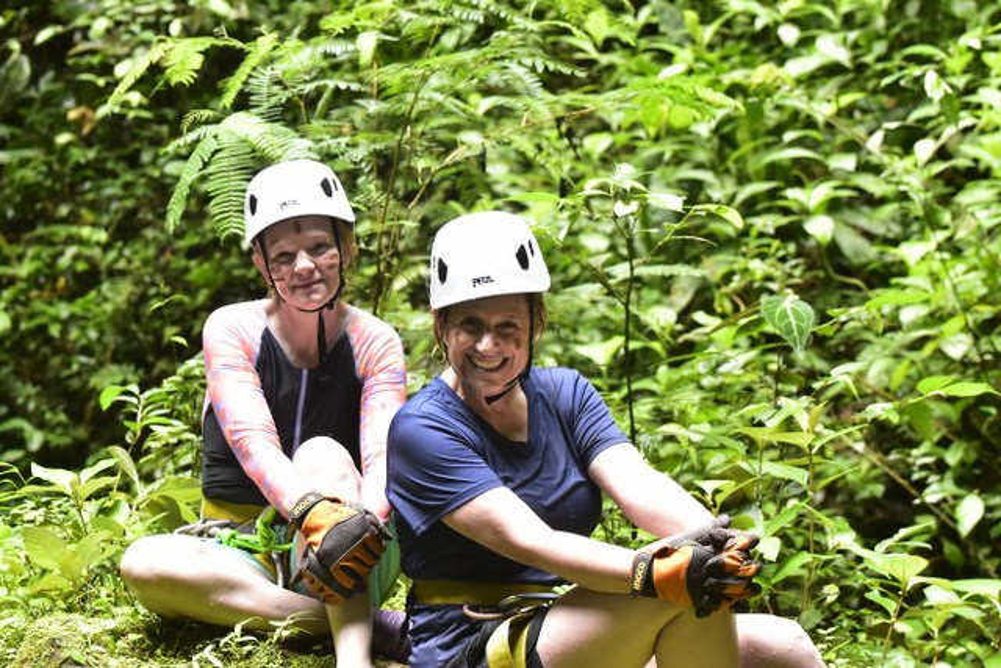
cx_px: 500
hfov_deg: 19.5
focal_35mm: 105
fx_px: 2920
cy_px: 334
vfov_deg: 13.0
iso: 1250
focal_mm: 70
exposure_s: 1/200
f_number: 4.5
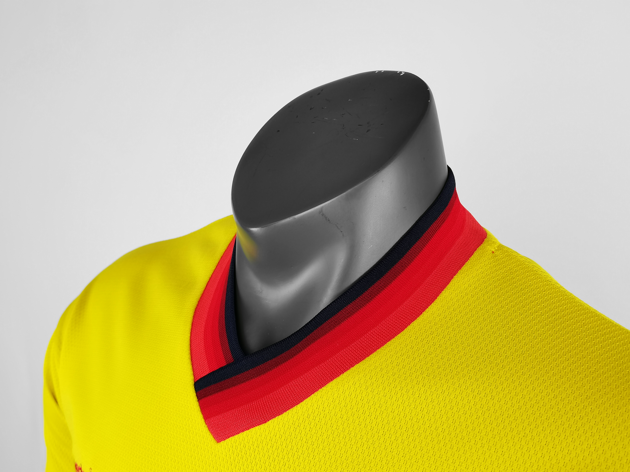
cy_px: 236
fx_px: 692
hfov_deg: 49.0
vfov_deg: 37.7
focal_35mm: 38
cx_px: 315
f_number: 1.8
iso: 160
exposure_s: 1/60
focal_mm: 5.58
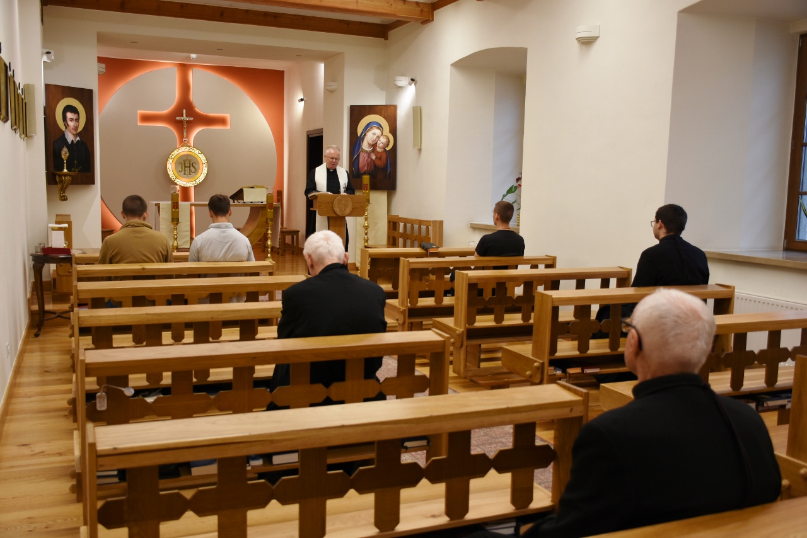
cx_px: 404
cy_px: 269
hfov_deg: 55.1
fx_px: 774
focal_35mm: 34
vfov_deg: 38.4
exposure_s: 1/40
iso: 280
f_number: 3.8
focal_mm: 23
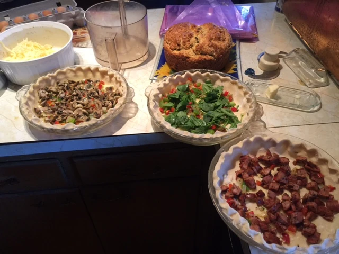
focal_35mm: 29
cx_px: 170
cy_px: 127
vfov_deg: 48.2
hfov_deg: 61.7
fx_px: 284
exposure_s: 1/30
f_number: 2.2
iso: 50
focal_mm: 4.15
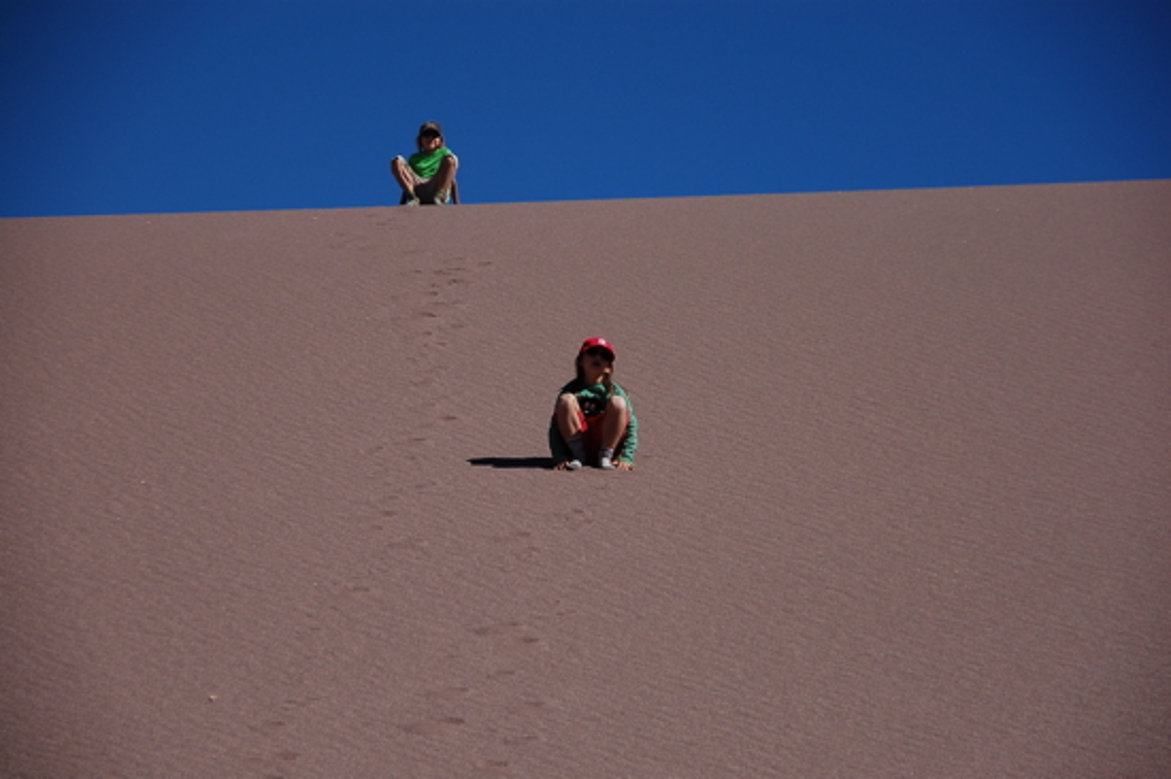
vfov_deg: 7.9
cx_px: 586
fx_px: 5656
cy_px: 390
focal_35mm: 174
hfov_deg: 11.8
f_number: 6
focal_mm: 116
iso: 200
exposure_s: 1/1600
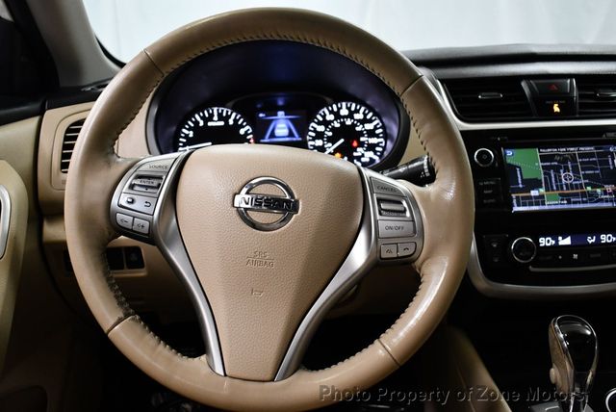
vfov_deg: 36.9
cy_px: 206
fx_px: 617
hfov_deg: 53.1
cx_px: 308
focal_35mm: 36
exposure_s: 1/125
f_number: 3.5
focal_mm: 18
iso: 2000
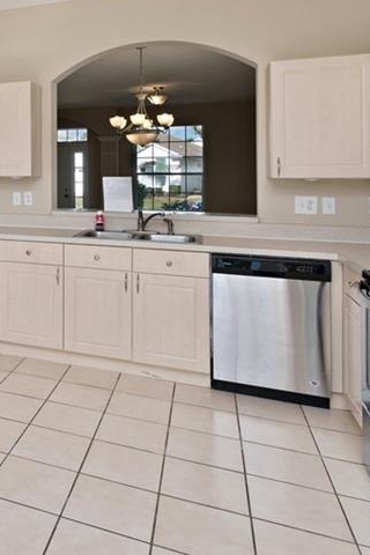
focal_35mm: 32
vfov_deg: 57.3
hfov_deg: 35.2
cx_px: -38
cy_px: 182
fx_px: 493
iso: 320
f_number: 8
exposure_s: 1/320
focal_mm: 10
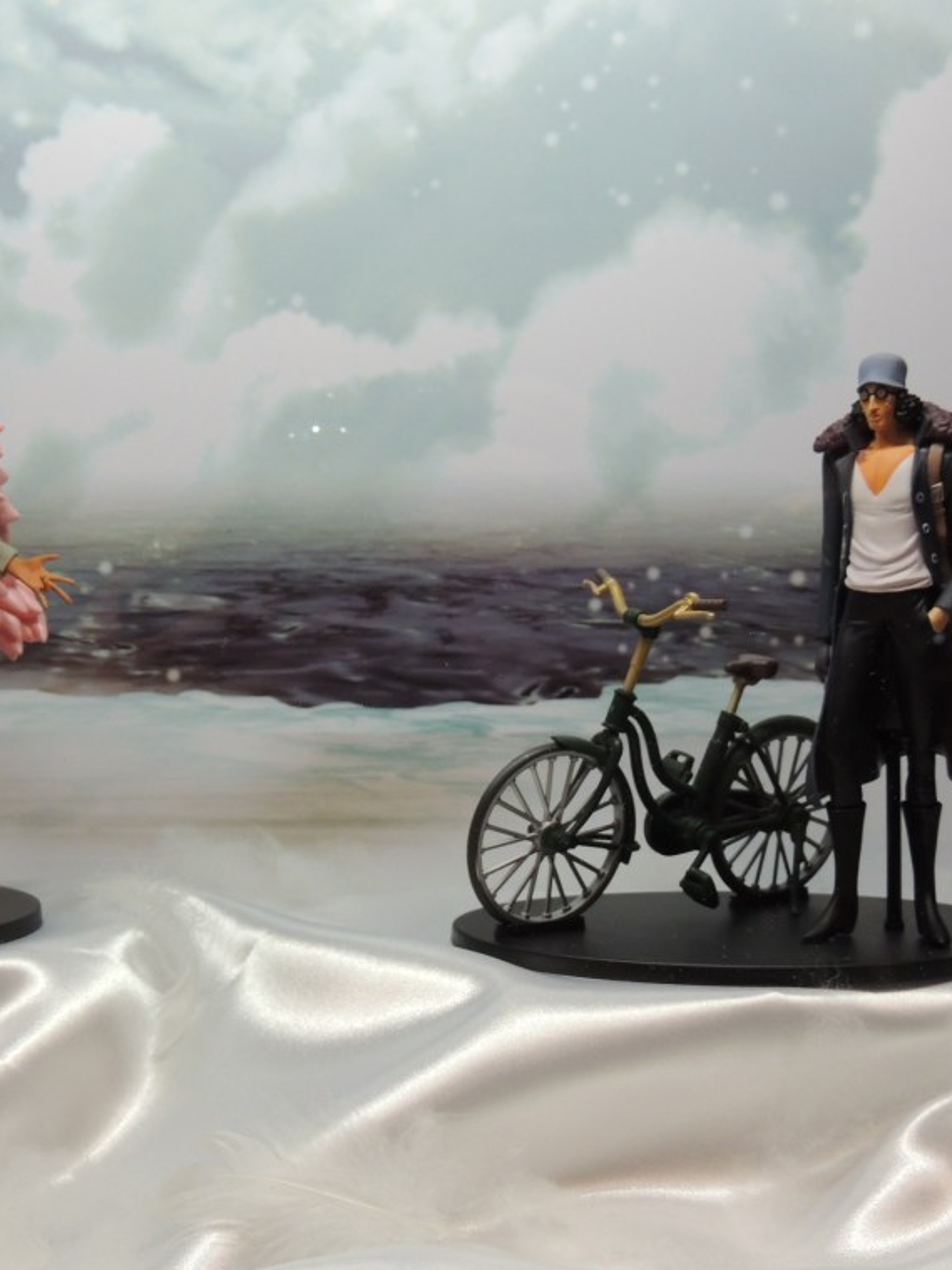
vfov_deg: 33.2
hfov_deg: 25.0
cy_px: 632
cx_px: 278
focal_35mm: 58
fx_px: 2127
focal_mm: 7.6
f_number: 3.4
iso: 200
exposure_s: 1/50
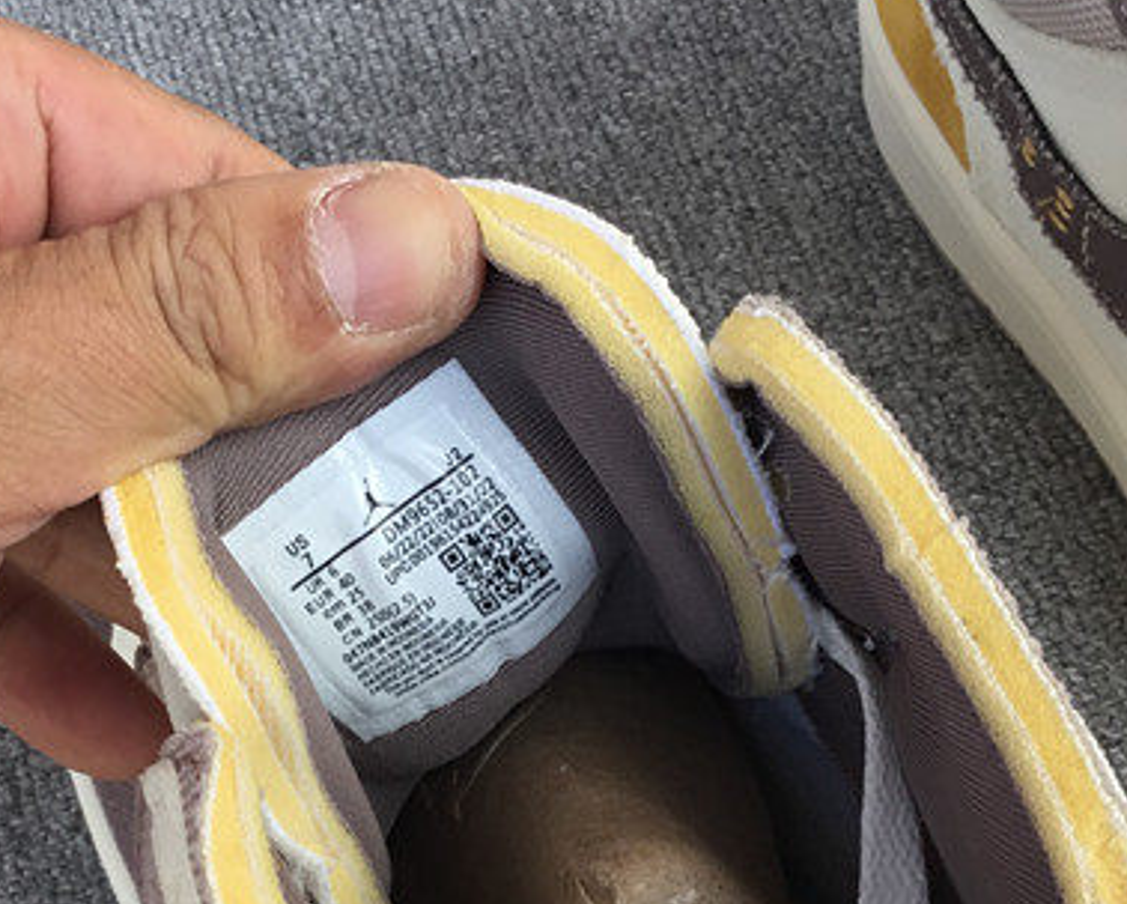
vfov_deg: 20.9
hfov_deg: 26.3
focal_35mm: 72
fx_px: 2403
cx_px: 417
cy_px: 795
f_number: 2.4
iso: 25
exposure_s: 1/161
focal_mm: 3.3
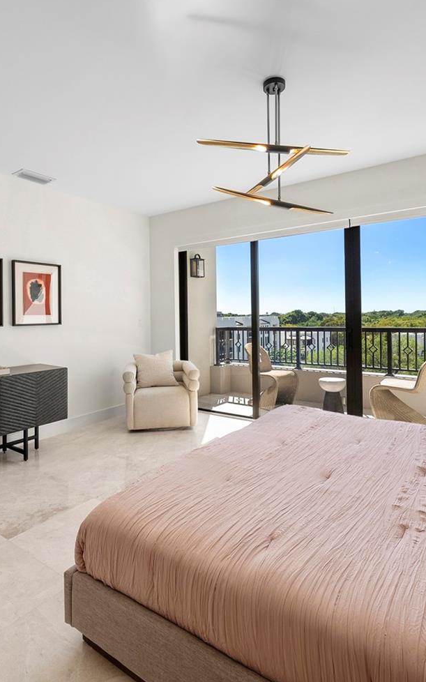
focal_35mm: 20
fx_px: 372
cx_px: 197
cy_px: 318
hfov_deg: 59.6
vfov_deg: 84.9
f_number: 8
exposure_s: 1/640
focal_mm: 12
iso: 400
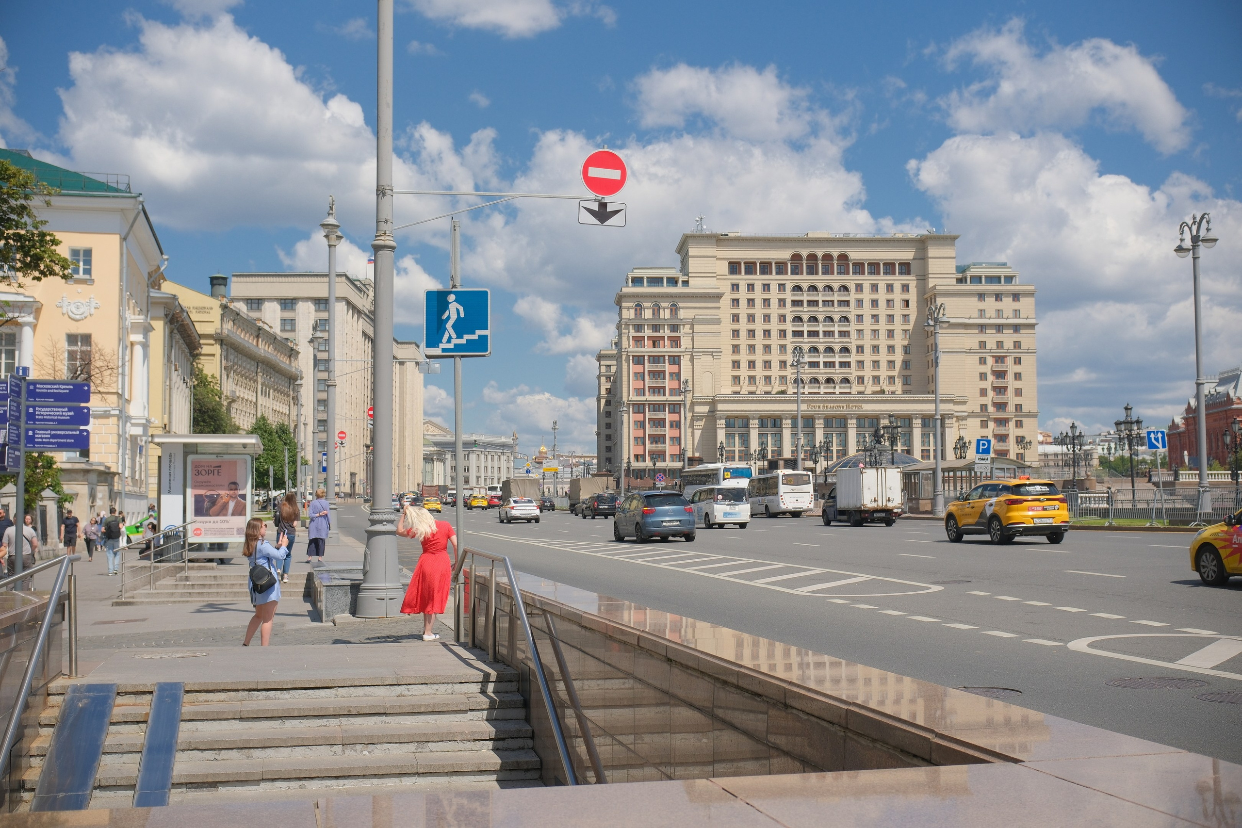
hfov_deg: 47.4
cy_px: 414
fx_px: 1414
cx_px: 621
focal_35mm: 41
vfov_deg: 32.6
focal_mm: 27
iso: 320
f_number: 5.6
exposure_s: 1/1700
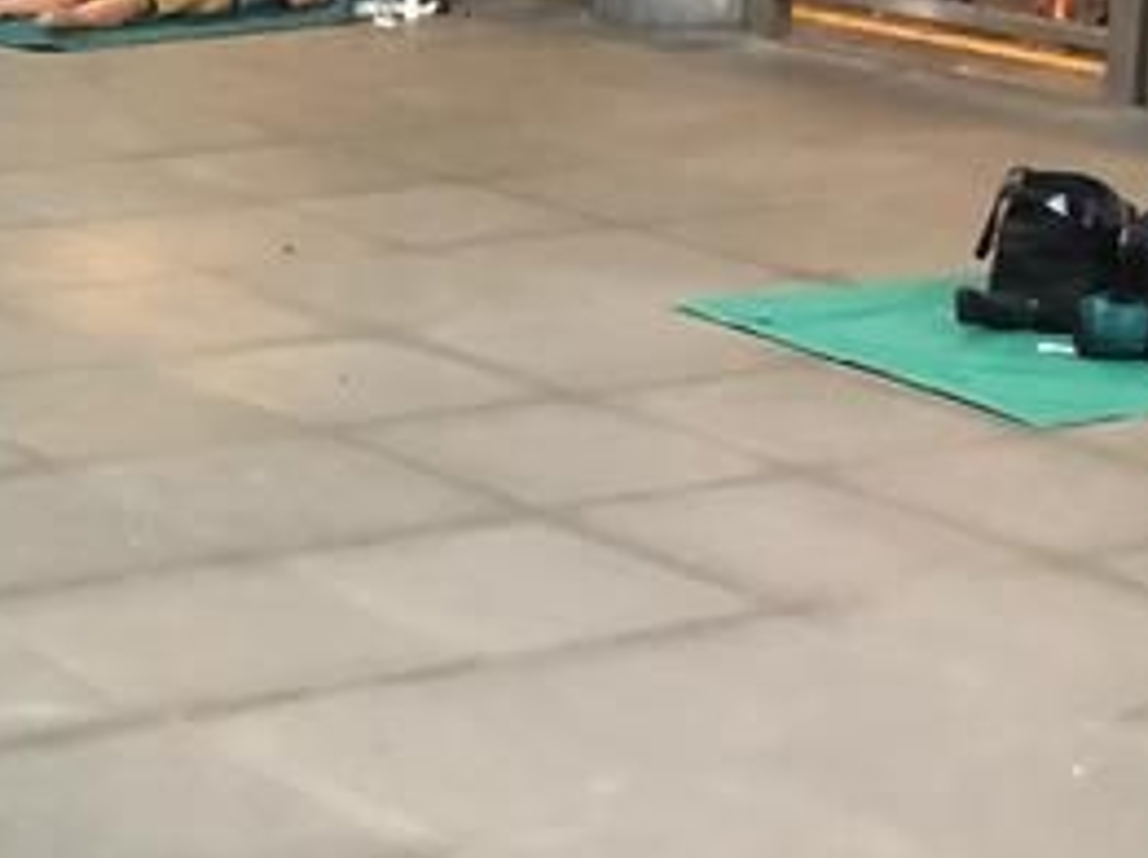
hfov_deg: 16.6
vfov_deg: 13.3
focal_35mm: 110
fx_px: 3643
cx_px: -475
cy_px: 123
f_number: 1.8
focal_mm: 4
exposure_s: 1/4
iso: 100
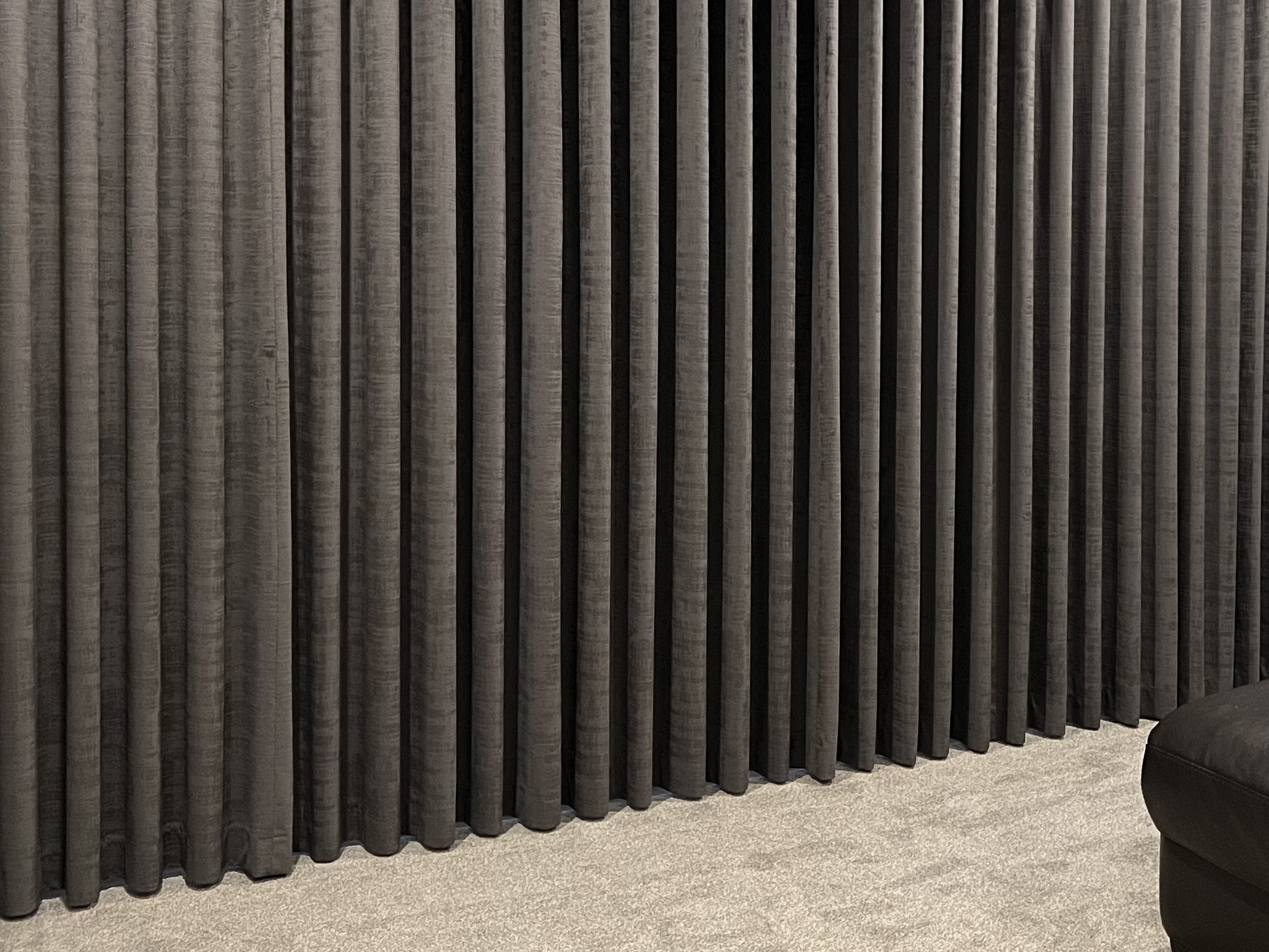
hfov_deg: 39.7
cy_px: 261
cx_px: 885
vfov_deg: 30.5
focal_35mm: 47
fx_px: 1723
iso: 500
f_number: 1.5
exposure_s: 1/33
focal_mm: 5.7
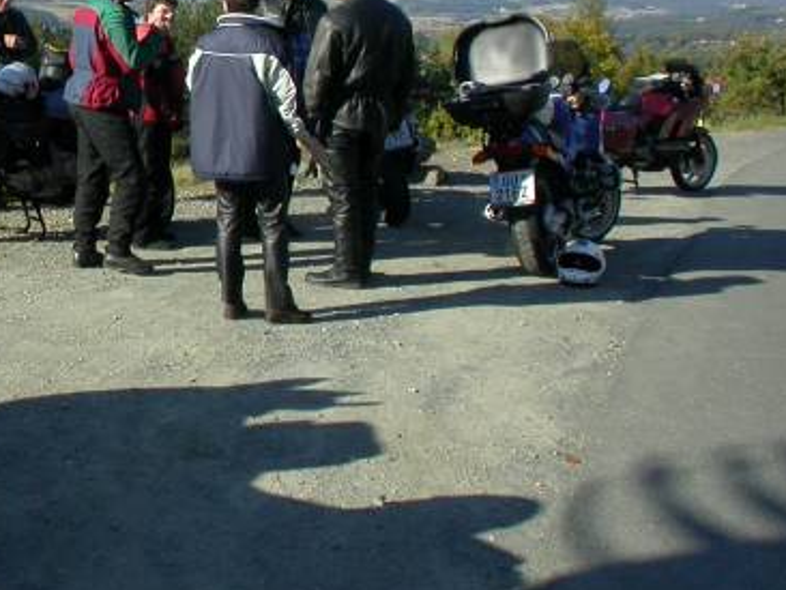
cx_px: -28
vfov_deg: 17.6
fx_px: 1886
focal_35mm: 83
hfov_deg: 22.5
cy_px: 94
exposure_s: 1/250
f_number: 6.7
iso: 100
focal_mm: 7.85
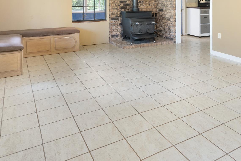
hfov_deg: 56.1
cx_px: 160
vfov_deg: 35.6
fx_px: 221
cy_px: -5
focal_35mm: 33
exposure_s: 2.5
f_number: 9
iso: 200
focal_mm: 10
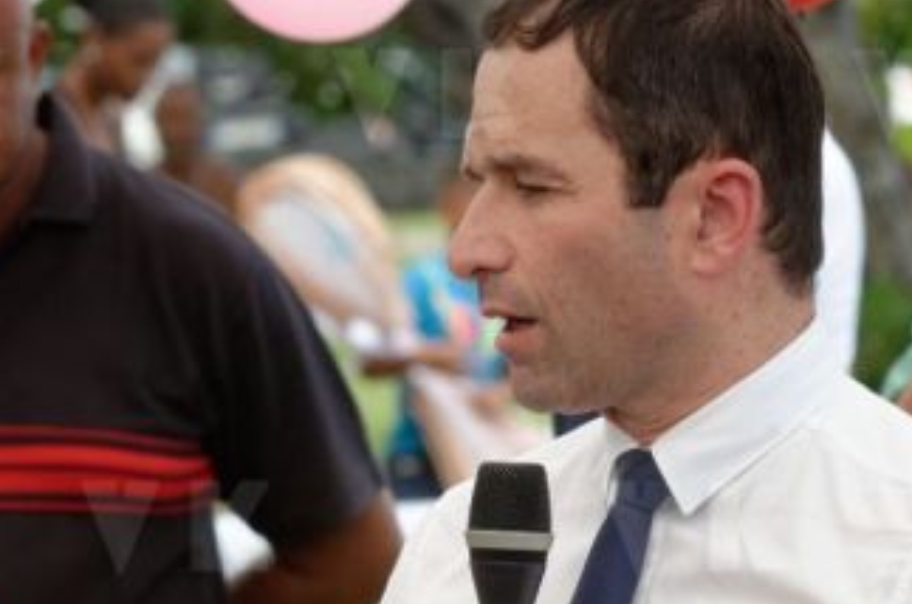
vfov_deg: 2.7
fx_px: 12673
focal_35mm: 501
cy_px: 612
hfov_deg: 4.1
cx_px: 426
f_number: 8
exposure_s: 1/320
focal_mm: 135
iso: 400
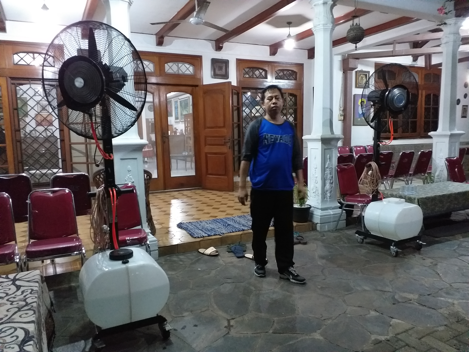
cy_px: 176
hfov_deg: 67.3
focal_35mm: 26
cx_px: 234
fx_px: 352
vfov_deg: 53.1
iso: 500
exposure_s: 1/17
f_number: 1.9
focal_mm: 3.6
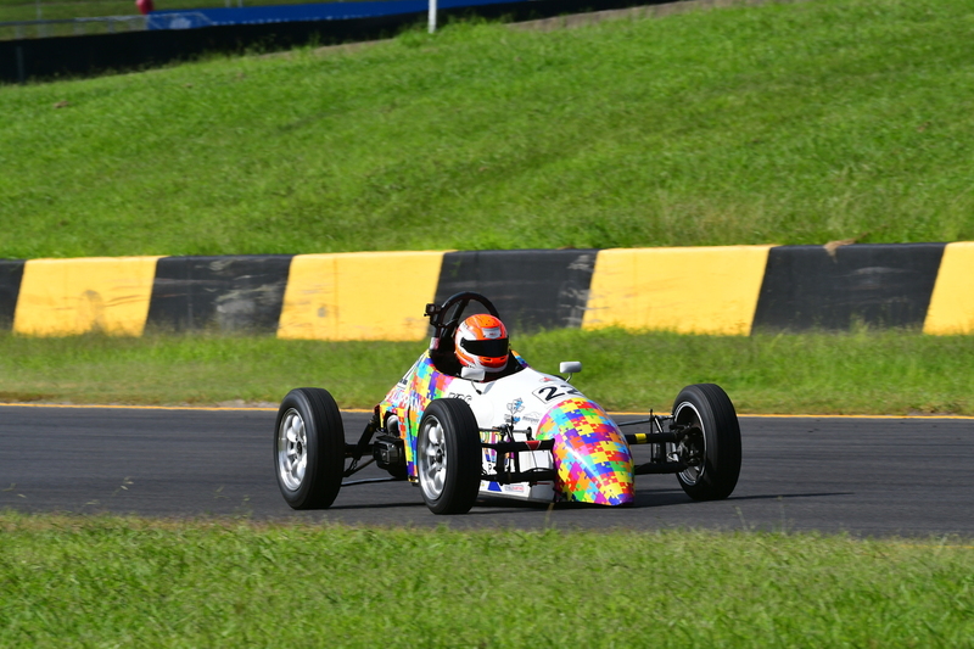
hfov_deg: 4.4
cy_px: 324
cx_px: 487
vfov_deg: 3.0
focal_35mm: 465
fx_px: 12577
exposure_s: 1/640
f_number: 11
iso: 320
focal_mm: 310
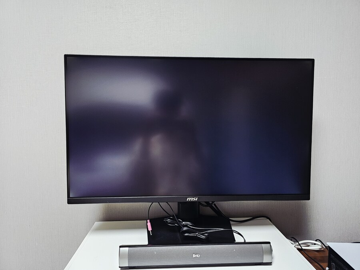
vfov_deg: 58.9
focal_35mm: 23
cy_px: 135
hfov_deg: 73.9
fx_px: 239
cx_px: 180
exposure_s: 1/60
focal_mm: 6.3
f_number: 1.7
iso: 640
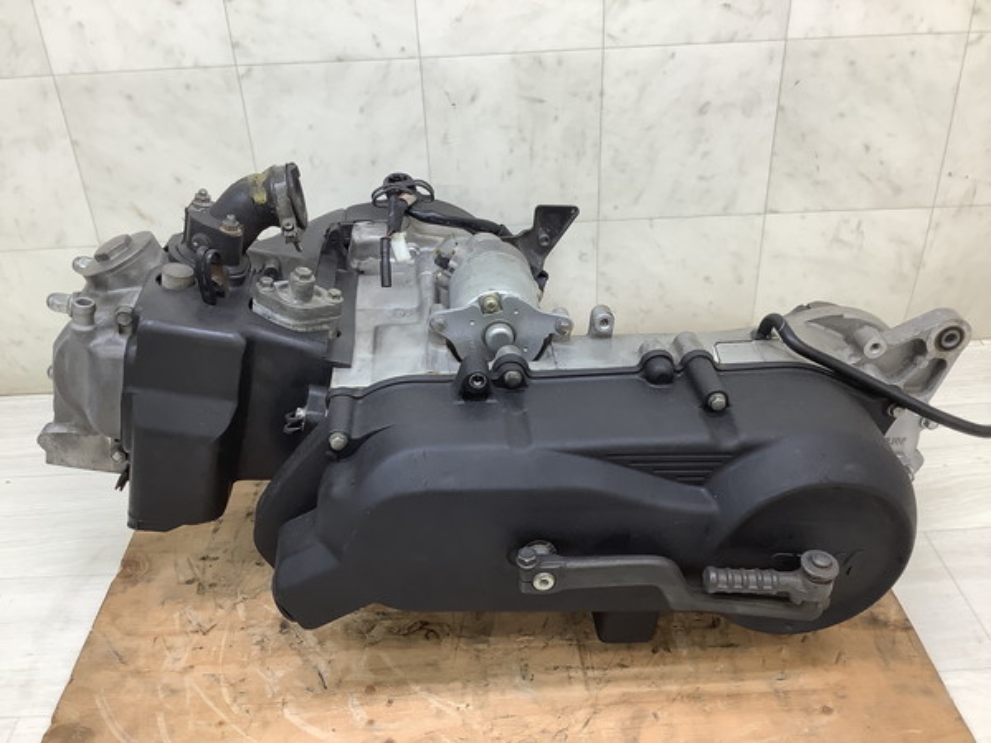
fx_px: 887
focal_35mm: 31
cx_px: 496
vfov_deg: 45.4
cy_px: 372
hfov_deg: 58.4
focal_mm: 3.3
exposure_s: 1/60
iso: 50
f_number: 2.4
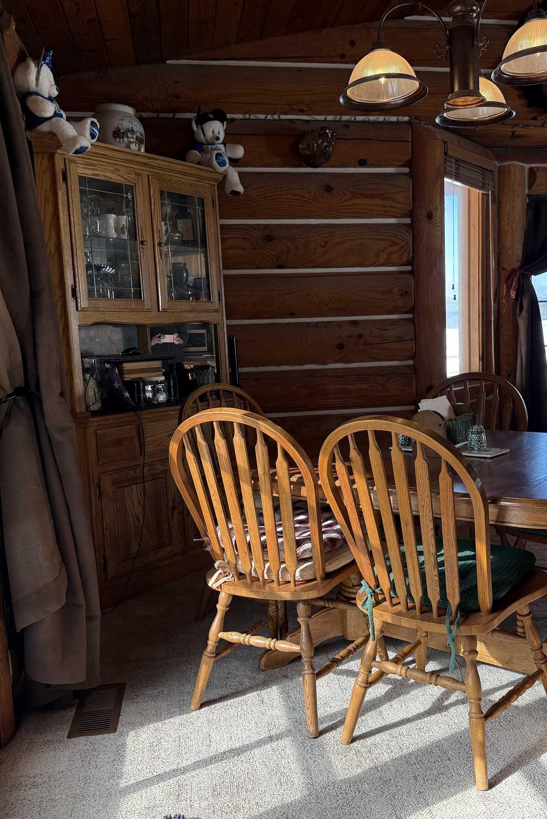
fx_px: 775
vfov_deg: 55.8
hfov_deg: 38.5
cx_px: 356
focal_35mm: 34
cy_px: 414
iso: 100
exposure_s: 1/251
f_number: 1.78
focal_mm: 6.76
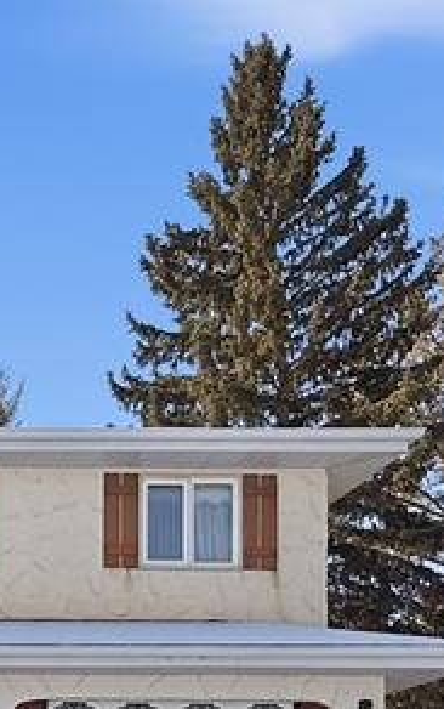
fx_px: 1005
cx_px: -218
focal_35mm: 52
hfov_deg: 21.1
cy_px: 728
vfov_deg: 34.8
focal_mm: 2.2
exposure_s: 1/2165
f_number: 2.2
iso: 50
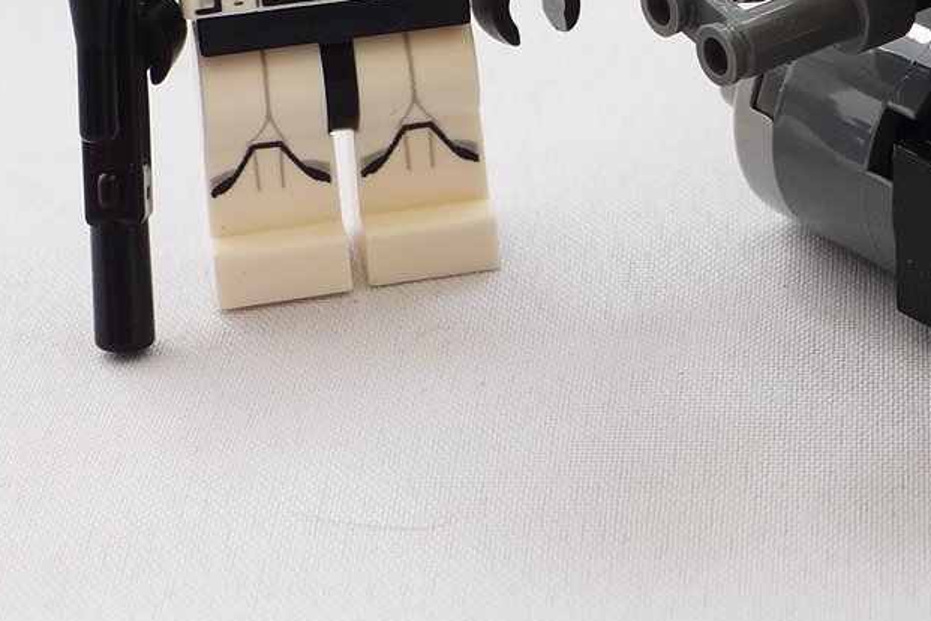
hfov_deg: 13.2
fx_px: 3931
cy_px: -116
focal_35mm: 152
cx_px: 1109
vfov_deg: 8.9
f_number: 3.5
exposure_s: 1/13
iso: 80
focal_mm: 9.8
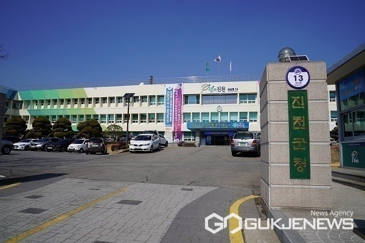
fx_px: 243
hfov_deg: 73.7
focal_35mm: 24
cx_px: 182
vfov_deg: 53.1
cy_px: 122
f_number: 14
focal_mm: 24
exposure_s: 1/200
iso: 100
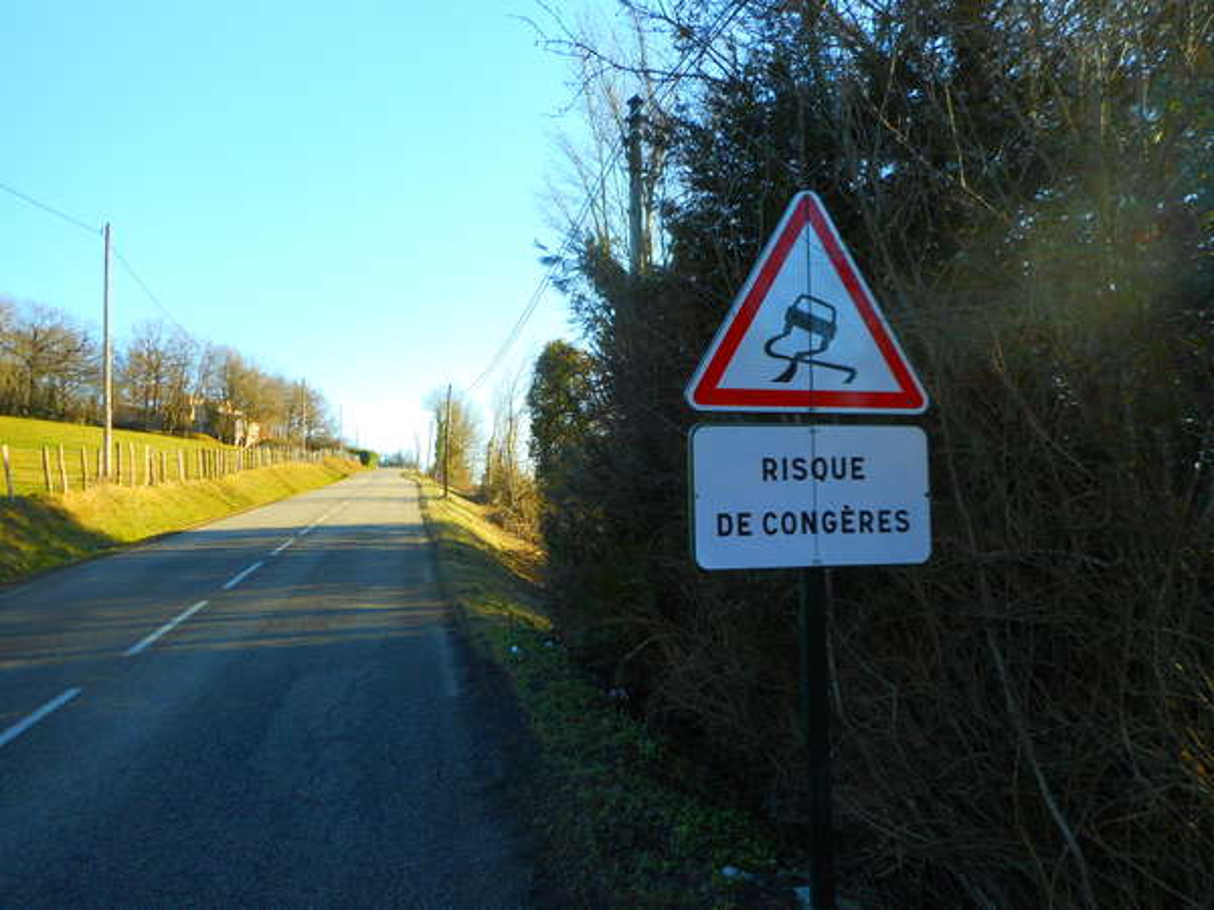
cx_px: 607
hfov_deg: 69.4
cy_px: 455
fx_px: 877
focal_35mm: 25
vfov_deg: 54.9
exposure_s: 1/160
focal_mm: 4.5
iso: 80
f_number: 3.7
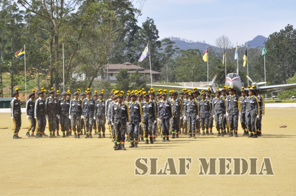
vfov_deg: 13.0
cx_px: 148
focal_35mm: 105
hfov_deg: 19.5
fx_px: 862
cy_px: 98
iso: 200
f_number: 14
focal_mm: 70
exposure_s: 1/100
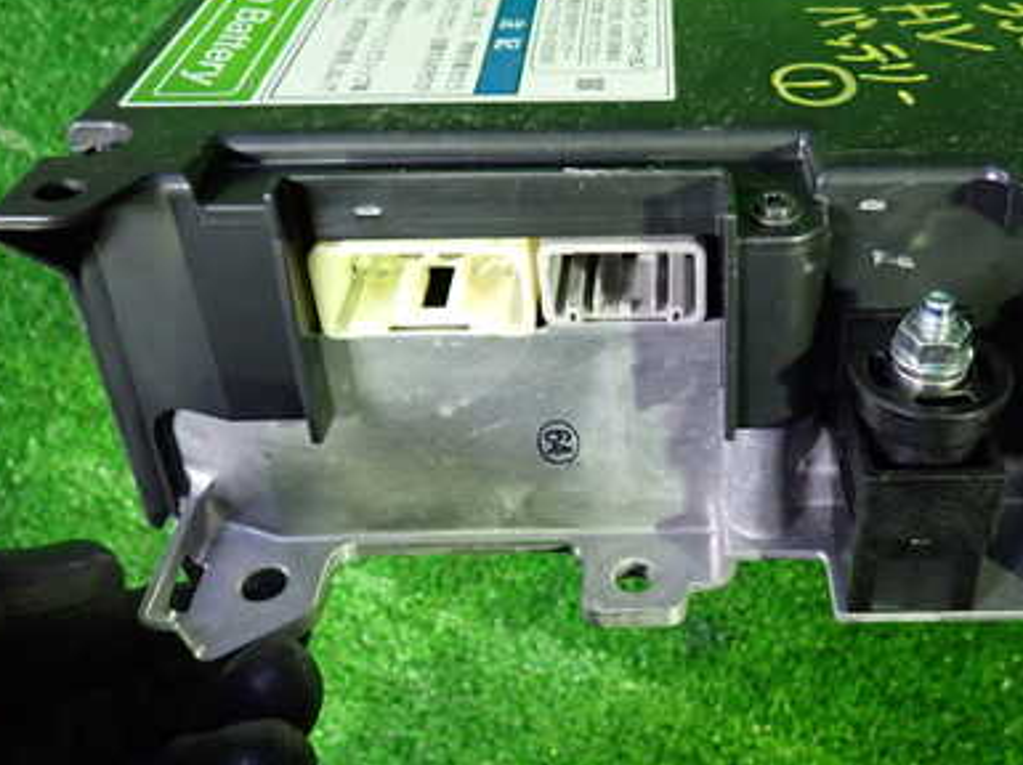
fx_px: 1151
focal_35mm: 39
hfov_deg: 47.2
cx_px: 675
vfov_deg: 36.7
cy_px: 345
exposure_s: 1/30
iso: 640
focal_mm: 4.5
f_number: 2
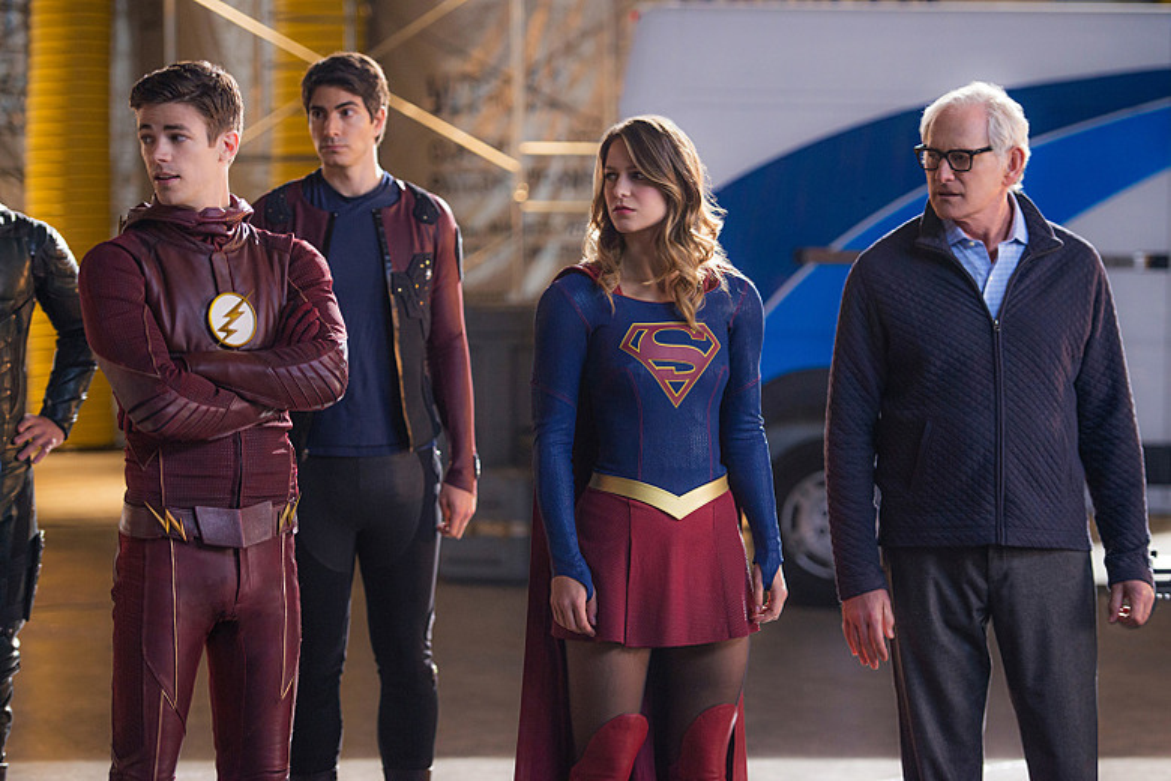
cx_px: 586
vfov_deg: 13.0
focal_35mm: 105
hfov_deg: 19.5
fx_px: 3415
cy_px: 390
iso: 1250
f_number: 2.8
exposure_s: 1/160
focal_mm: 105
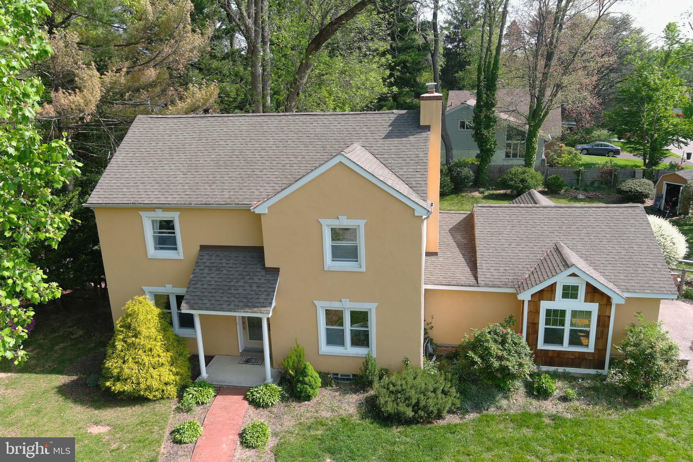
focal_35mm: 29
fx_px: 558
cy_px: 231
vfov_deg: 45.0
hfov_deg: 63.7
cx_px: 346
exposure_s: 1/500
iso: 100
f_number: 2.8
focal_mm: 10.57
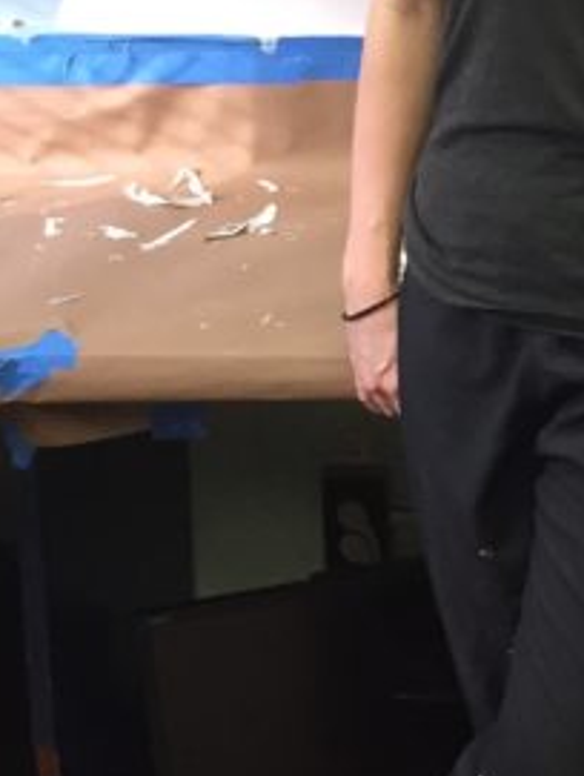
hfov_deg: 12.8
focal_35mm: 114
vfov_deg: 17.1
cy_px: 165
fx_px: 2558
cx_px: 636
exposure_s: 1/30
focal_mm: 4.15
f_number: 2.2
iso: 50
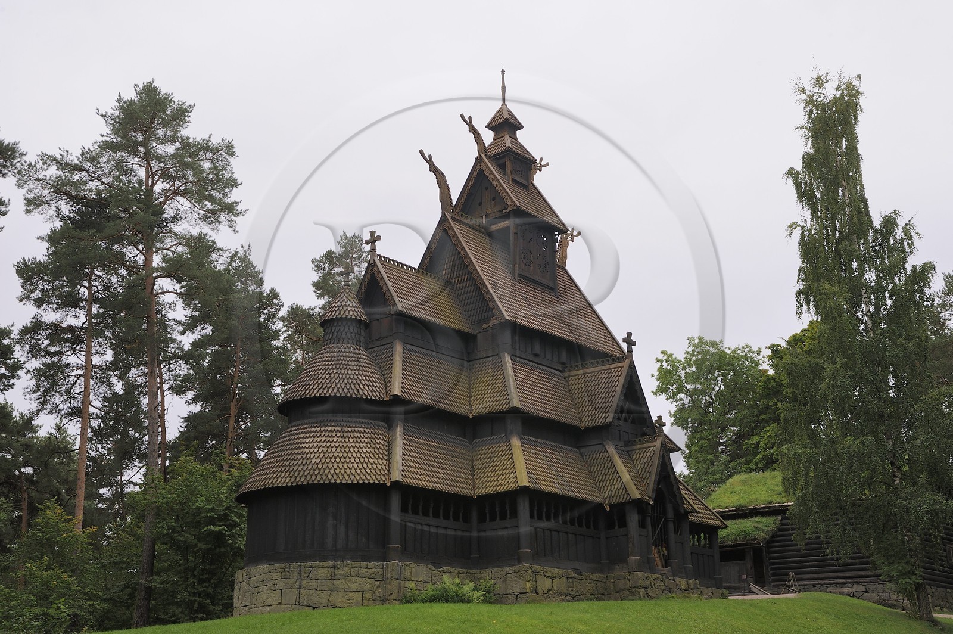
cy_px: 317
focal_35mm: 48
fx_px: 1270
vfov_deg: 28.0
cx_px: 476
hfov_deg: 41.1
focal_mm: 48
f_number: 10
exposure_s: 1/80
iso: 400
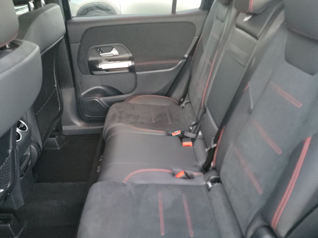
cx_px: 150
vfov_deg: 48.0
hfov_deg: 61.6
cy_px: 140
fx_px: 266
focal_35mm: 29
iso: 2531
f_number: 1.8
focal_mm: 6.7
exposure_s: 1/59
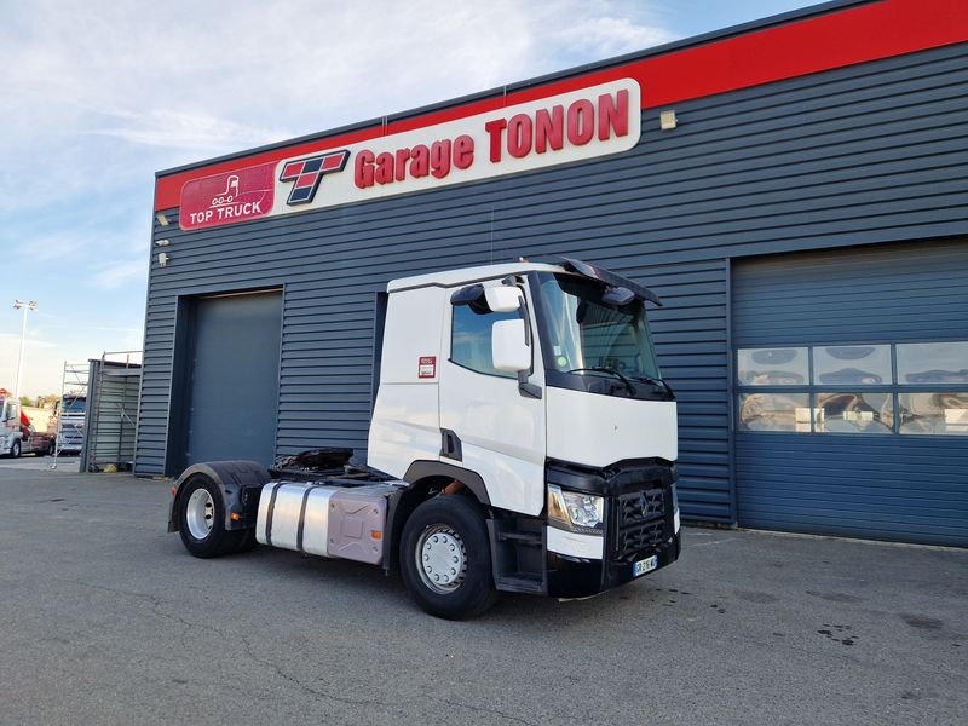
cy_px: 363
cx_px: 484
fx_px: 643
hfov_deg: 73.9
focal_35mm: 23
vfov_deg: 58.9
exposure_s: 1/3509
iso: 50
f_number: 1.8
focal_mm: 5.4
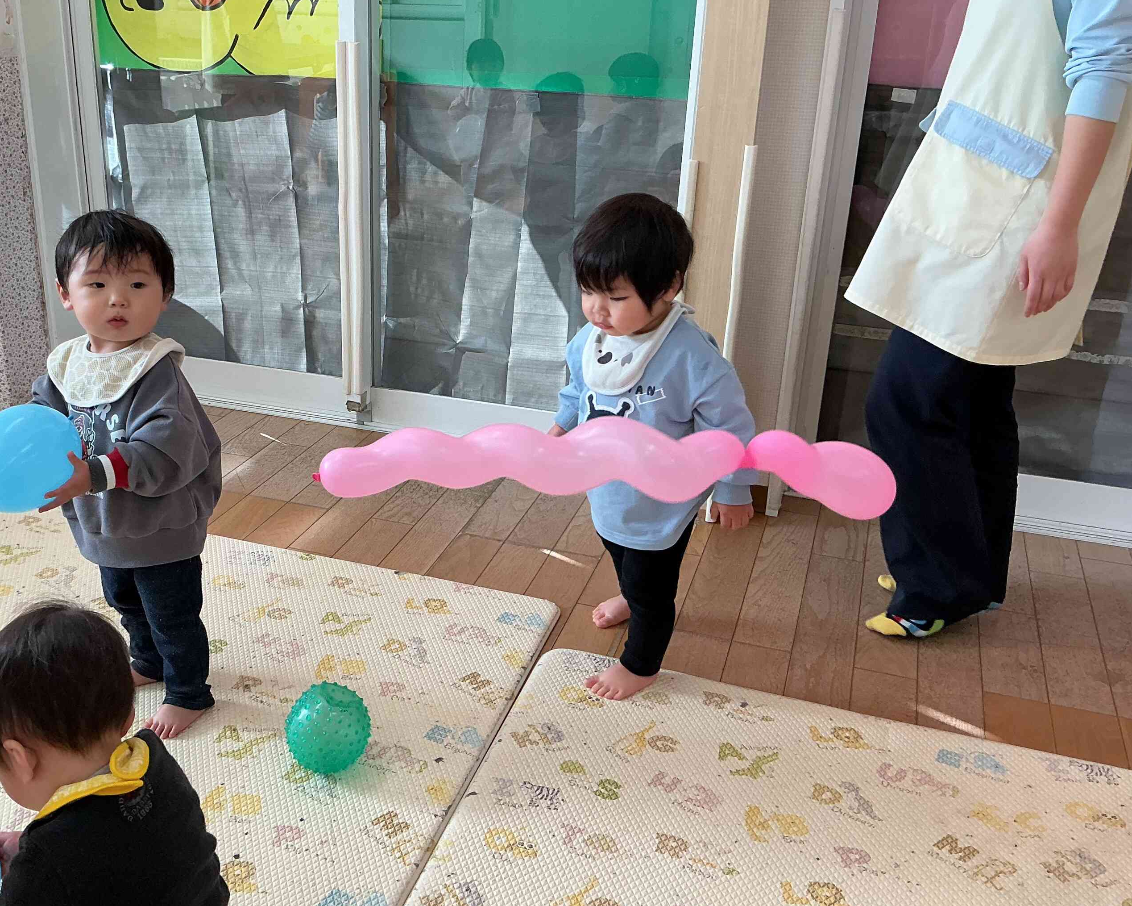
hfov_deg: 49.8
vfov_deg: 41.1
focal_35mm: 36
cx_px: 433
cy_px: 430
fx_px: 1206
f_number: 1.8
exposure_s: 1/120
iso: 50
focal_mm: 3
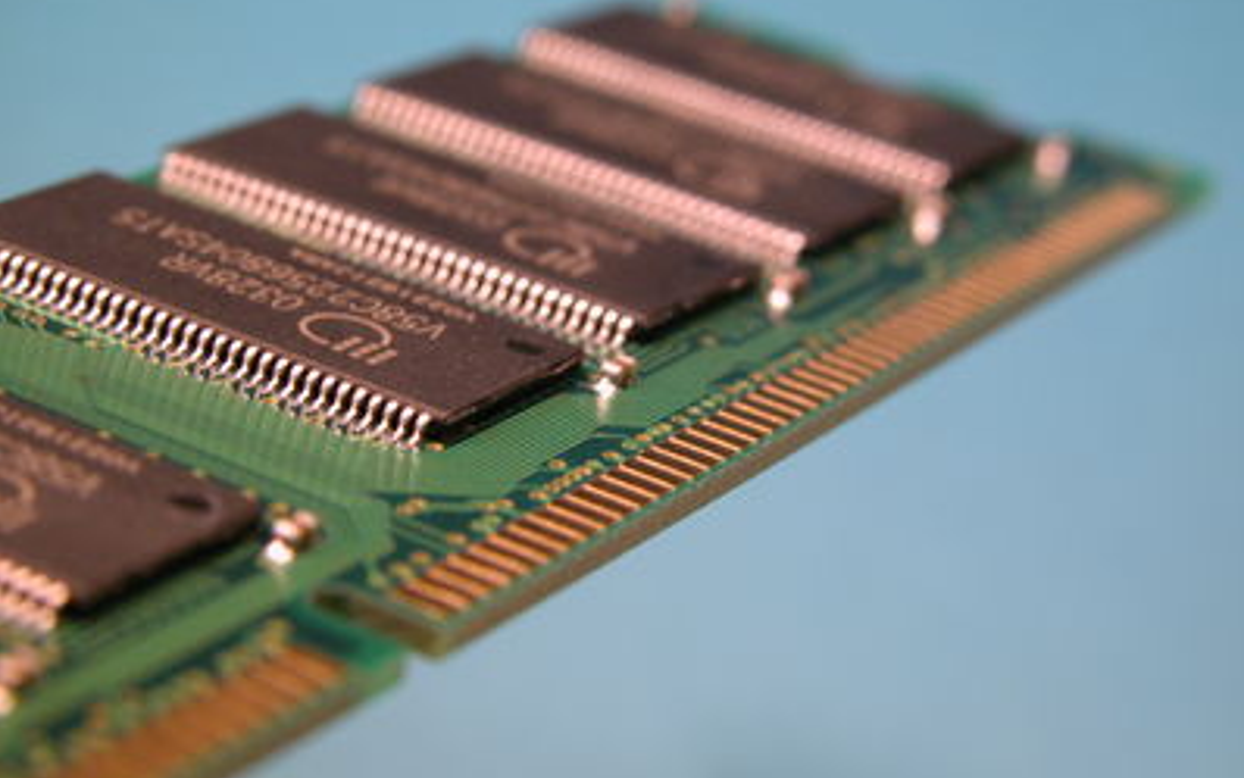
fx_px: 3866
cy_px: 372
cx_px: 622
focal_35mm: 114
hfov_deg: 18.3
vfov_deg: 11.5
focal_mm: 27.3
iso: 100
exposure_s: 1/36.1
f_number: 5.8
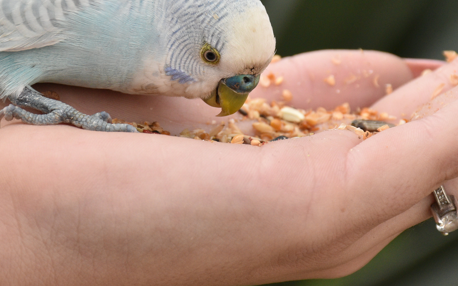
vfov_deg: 4.7
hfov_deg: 7.5
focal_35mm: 279
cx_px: 235
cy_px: 58
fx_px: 3481
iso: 800
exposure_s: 1/800
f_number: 8
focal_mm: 105
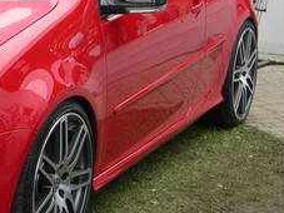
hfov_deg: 14.2
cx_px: -83
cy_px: 108
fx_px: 1099
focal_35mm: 134
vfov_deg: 11.1
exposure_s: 1/420
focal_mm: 8
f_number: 2.8
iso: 100
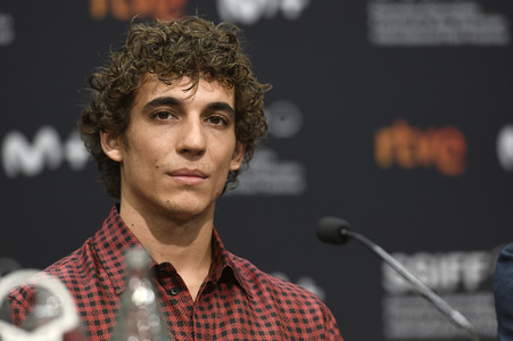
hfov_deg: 10.3
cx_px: 256
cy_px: 170
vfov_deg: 6.9
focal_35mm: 200
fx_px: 2848
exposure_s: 1/250
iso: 1250
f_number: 3.5
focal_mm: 200
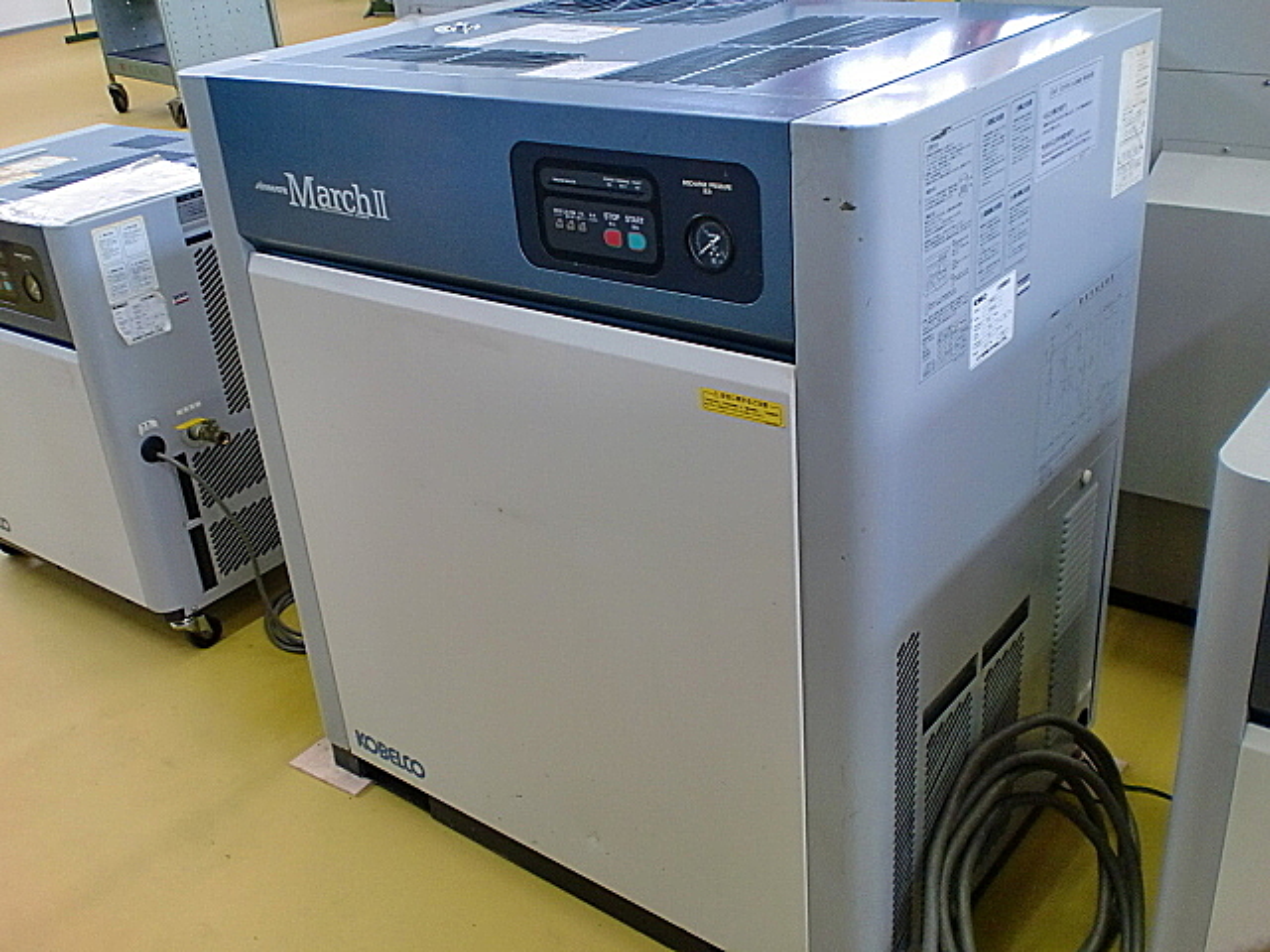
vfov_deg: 40.7
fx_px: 1284
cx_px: 635
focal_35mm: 35
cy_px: 476
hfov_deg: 52.6
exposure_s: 1/60
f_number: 3.1
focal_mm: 6.3
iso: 200
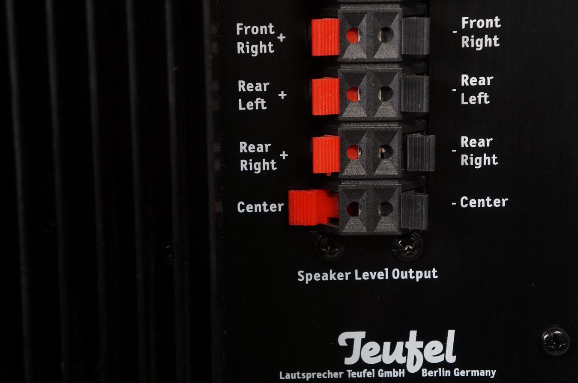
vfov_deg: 16.5
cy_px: 192
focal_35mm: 82
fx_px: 1323
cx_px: 289
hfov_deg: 24.7
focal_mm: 55
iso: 200
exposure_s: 1/20
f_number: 6.3
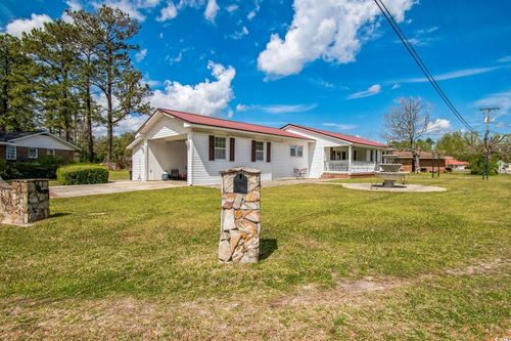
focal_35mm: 17
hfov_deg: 92.5
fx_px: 245
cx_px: 256
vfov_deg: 69.6
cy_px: 170
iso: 200
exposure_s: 1/1250
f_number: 8
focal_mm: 11.5
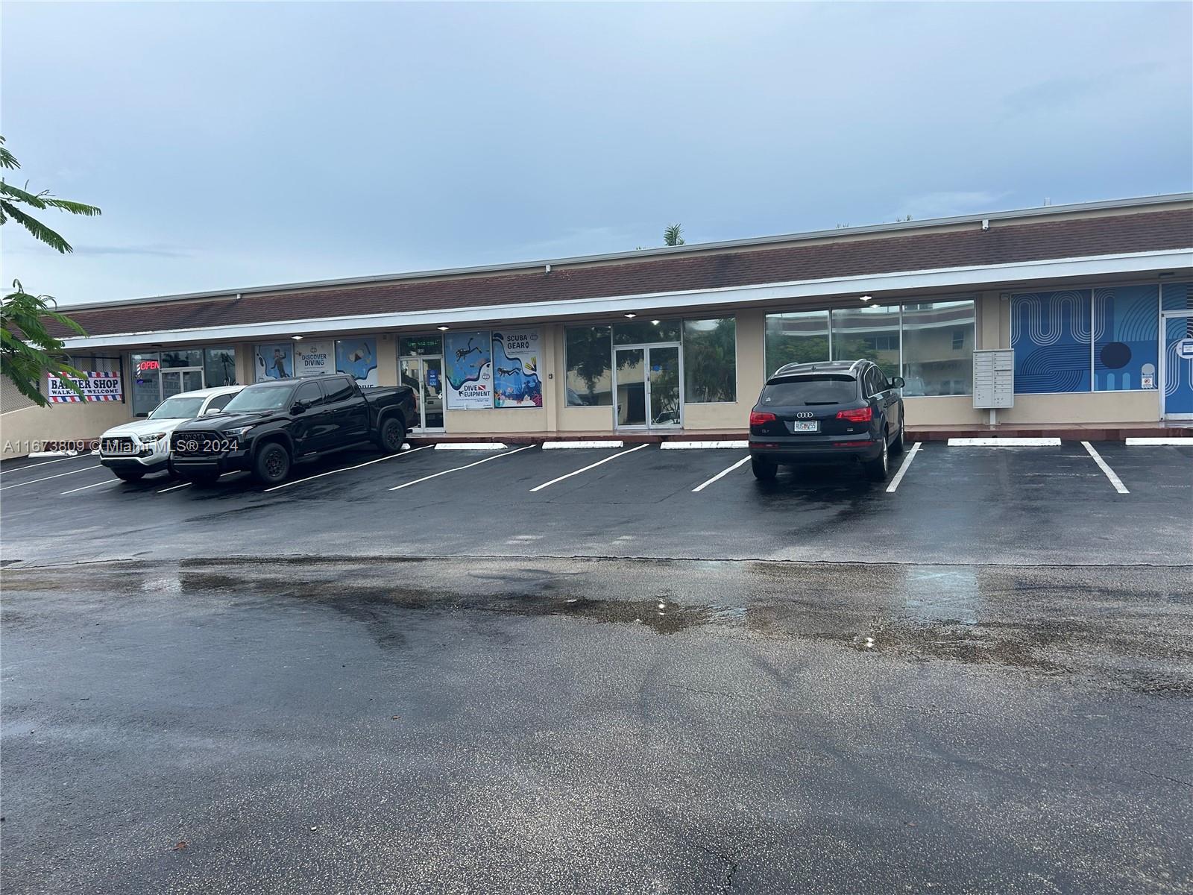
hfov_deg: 67.3
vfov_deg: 53.1
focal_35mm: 26
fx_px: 896
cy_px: 448
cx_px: 596
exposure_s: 1/1808
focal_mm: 5.7
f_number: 1.5
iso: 50
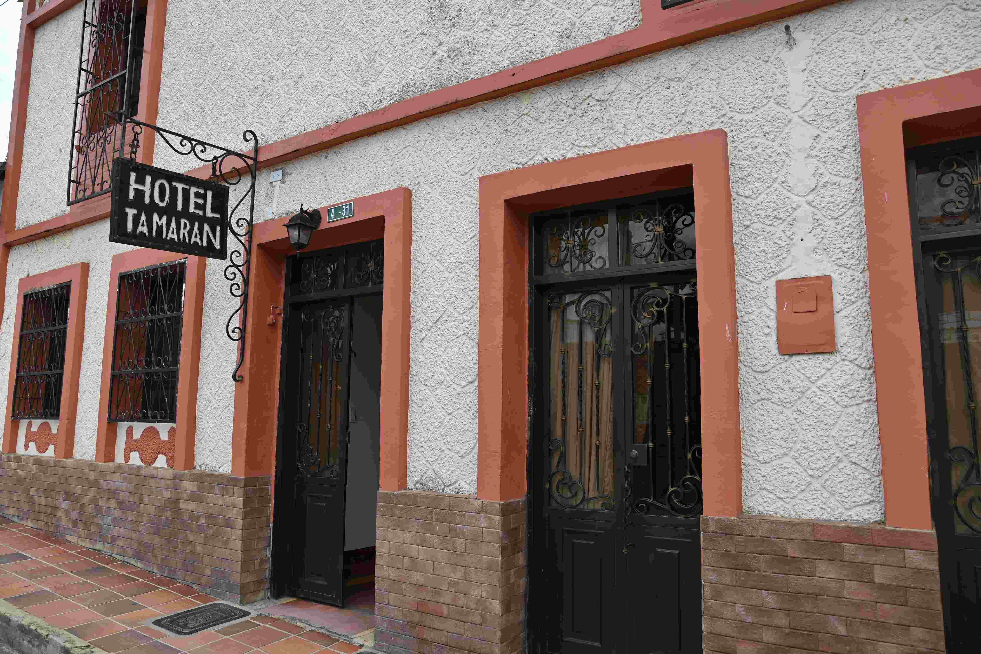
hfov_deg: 73.7
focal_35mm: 24
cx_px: 490
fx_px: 654
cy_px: 327
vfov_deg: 53.1
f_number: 6.3
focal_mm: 24
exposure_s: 1/320
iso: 100
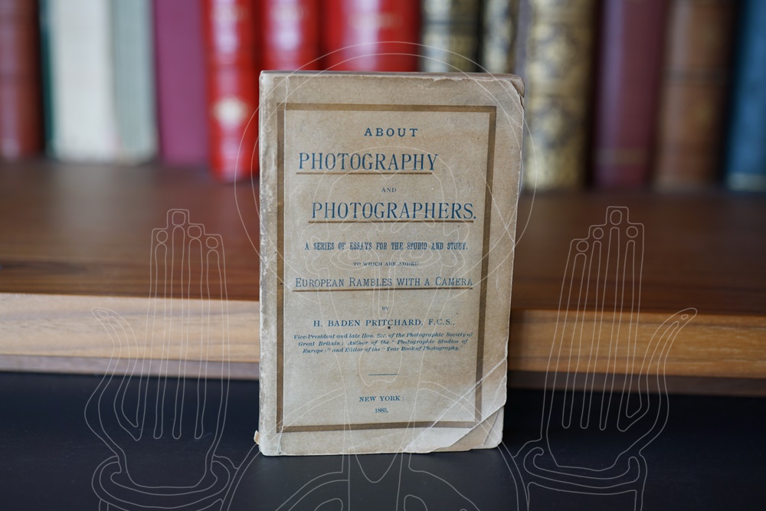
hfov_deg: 39.6
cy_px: 256
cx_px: 383
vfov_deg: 27.0
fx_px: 1064
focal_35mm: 50
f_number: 4
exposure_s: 1/60
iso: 400
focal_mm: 50
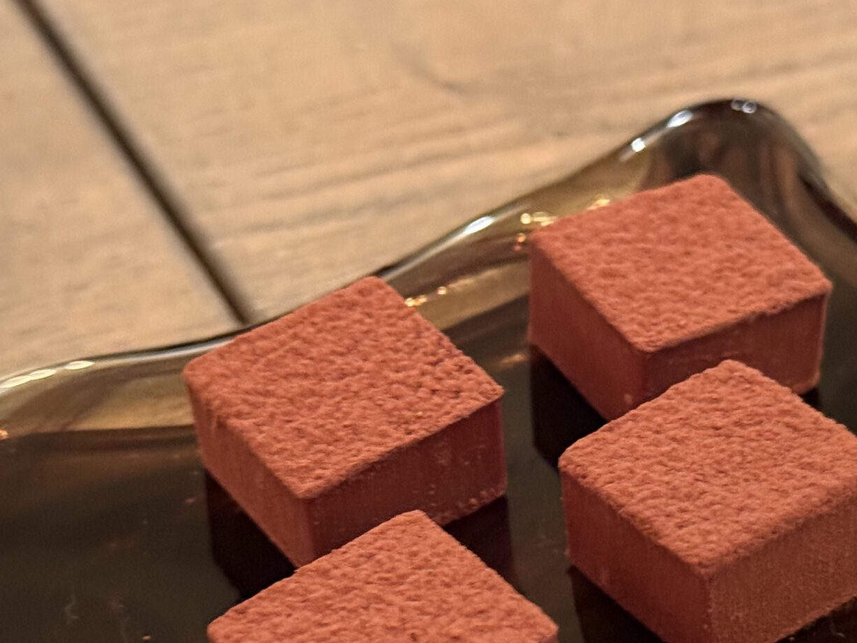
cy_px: 497
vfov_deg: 14.7
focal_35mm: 100
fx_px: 2476
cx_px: 531
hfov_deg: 19.6
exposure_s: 1/25
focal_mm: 6.76
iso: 400
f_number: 1.78
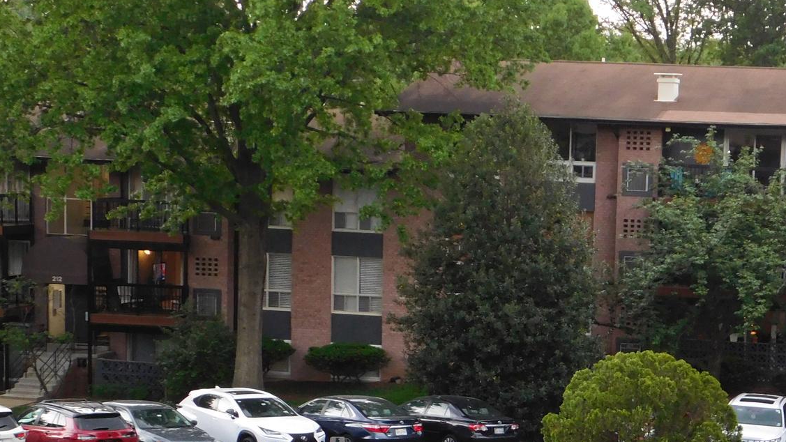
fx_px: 2105
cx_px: 632
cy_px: 462
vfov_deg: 11.8
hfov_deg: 20.9
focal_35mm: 101
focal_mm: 9
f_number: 3.8
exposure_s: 1/30
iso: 280
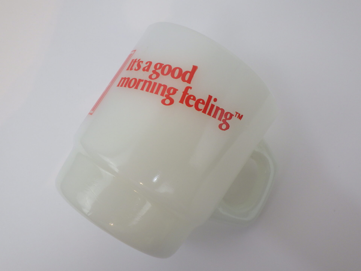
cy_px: 136
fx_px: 355
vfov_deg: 41.8
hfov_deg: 54.0
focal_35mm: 34
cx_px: 180
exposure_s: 1/80
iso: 125
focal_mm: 6.1
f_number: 3.8
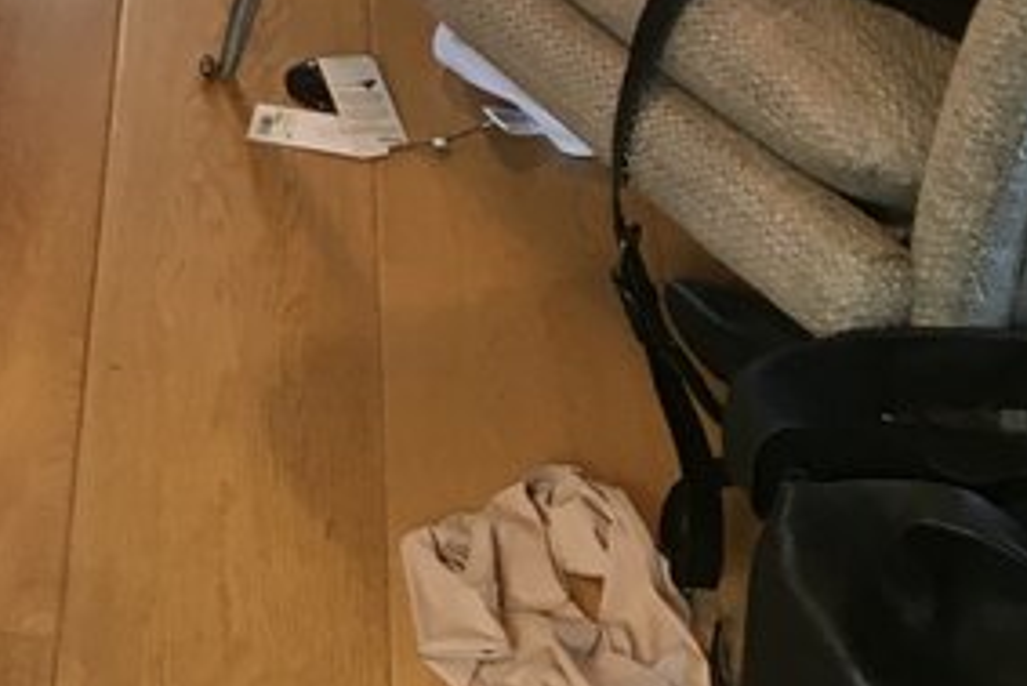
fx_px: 3282
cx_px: -348
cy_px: -980
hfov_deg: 16.7
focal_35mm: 115
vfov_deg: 10.3
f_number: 2.2
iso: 80
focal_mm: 4.15
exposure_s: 1/33
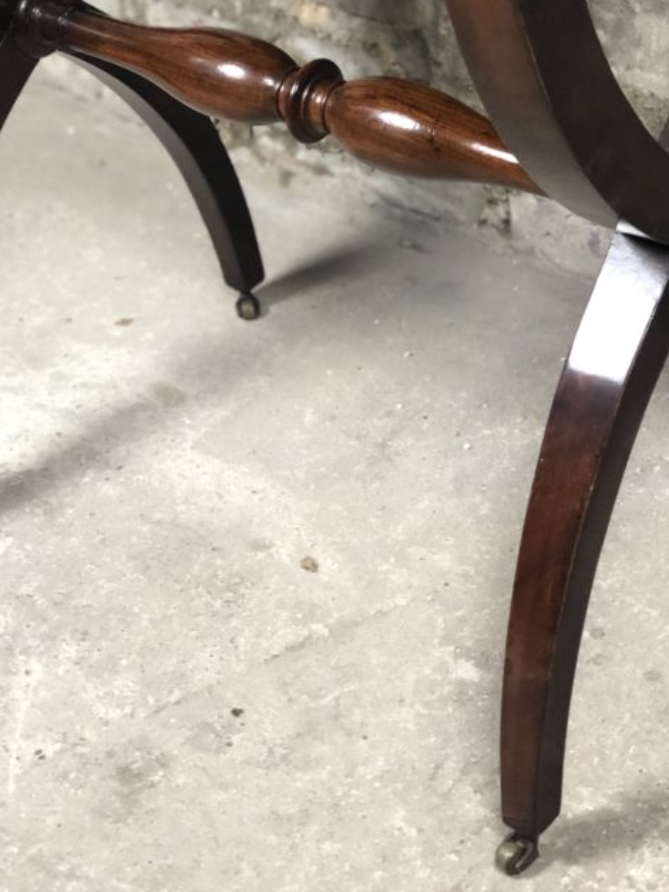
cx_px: 511
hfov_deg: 17.3
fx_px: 2189
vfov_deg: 22.7
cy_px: 174
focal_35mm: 85
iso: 125
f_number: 2.4
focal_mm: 6
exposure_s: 1/25
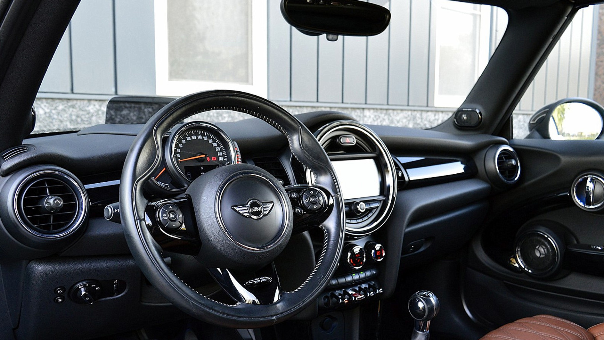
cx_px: 300
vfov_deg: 36.6
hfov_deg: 61.0
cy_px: 193
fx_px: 513
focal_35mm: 32
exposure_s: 1/60
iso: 800
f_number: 5.6
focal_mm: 20
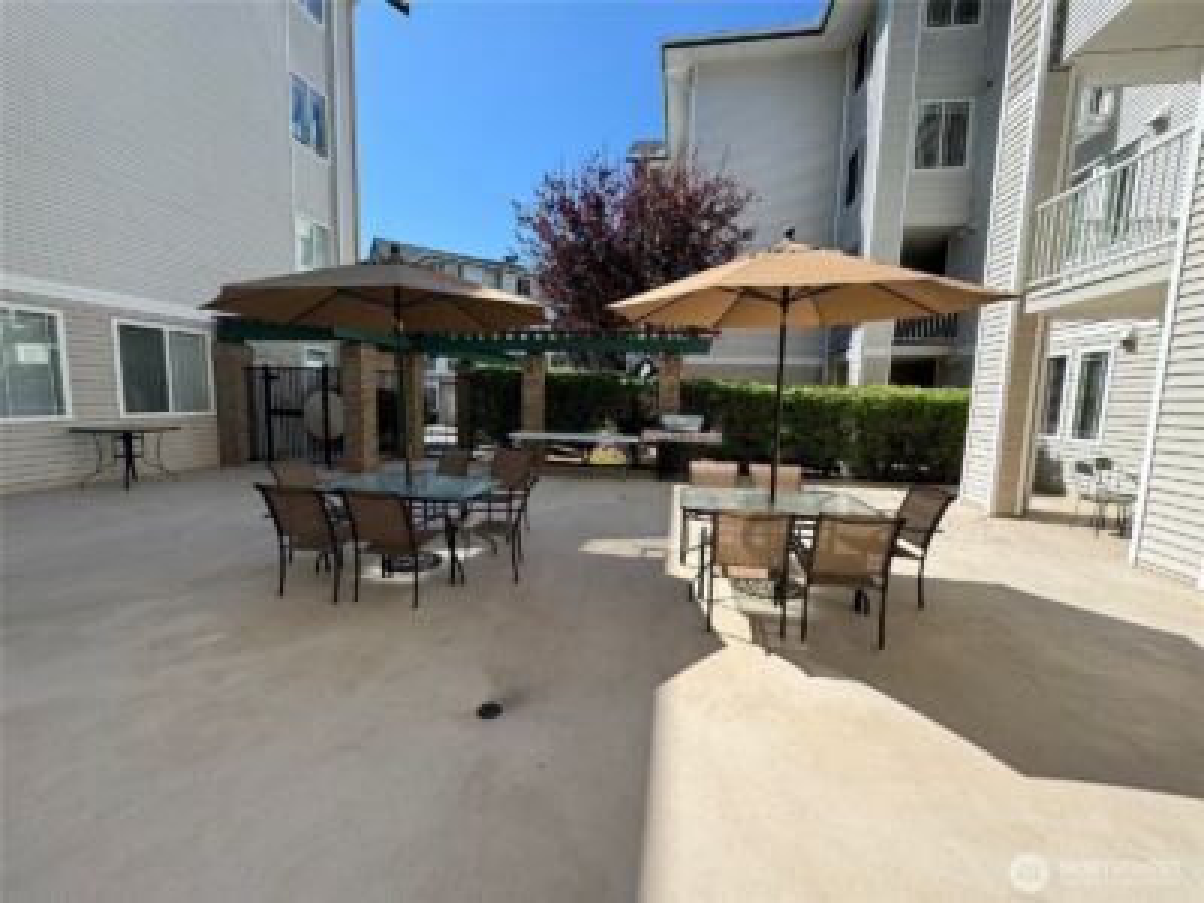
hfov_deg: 102.1
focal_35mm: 14
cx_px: 602
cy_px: 452
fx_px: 487
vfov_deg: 85.7
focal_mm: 2.22
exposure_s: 1/713
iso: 40
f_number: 2.2
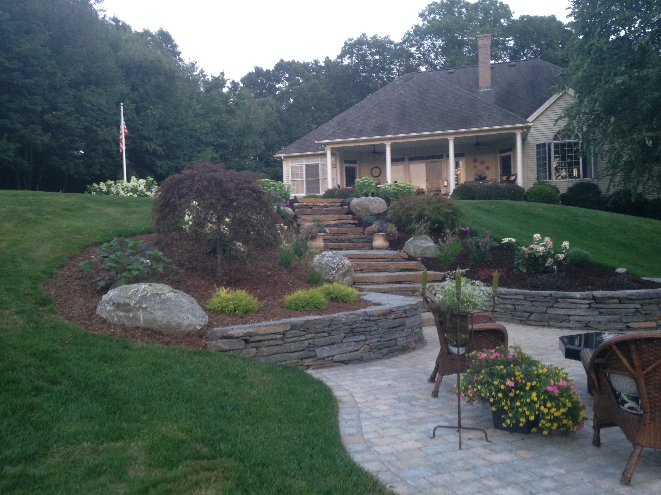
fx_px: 630
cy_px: 248
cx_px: 330
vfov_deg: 42.9
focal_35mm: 33
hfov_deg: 55.4
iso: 125
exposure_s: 1/20
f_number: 2.4
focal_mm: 4.12
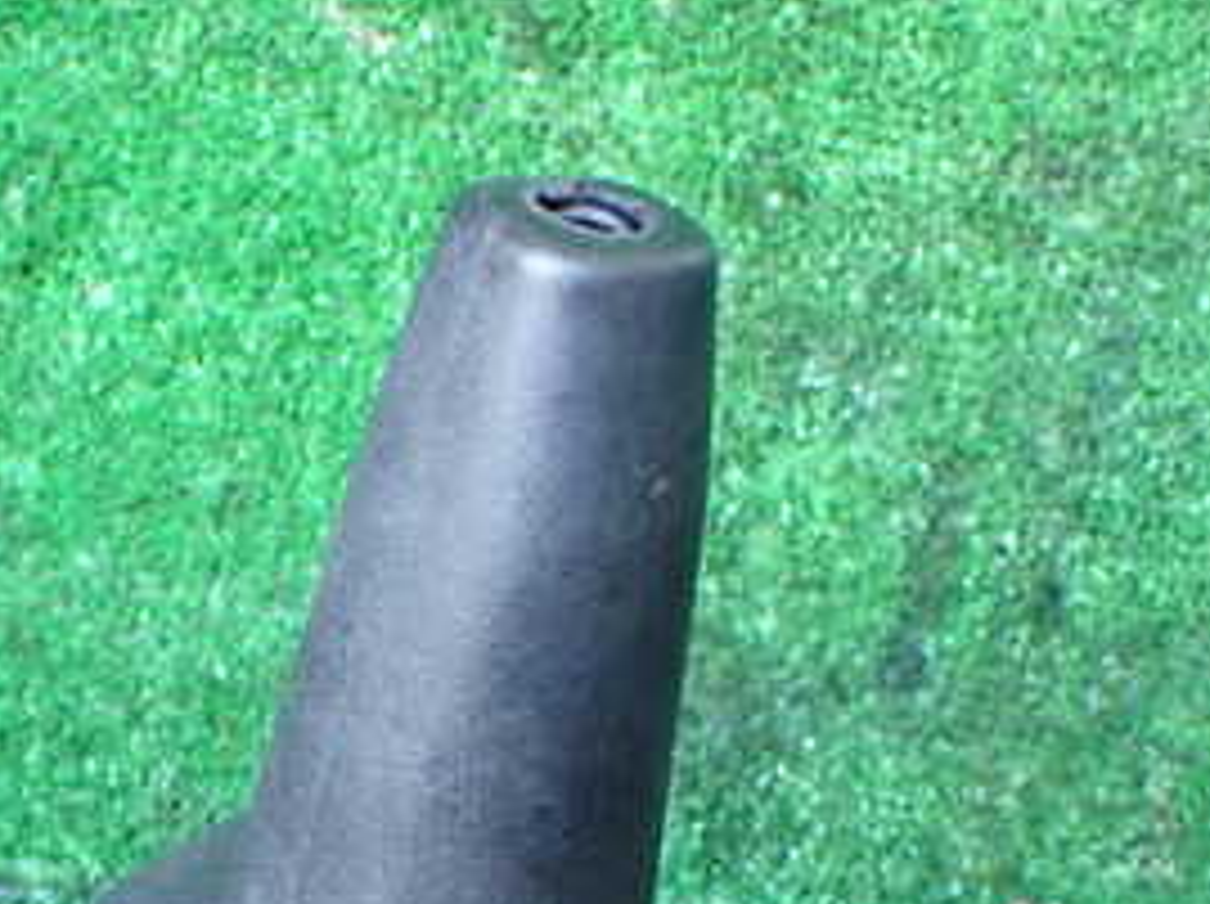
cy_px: 1007
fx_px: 2339
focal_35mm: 67
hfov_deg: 28.6
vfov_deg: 20.8
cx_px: 328
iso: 800
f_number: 2.3
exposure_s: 1/40
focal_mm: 5.4
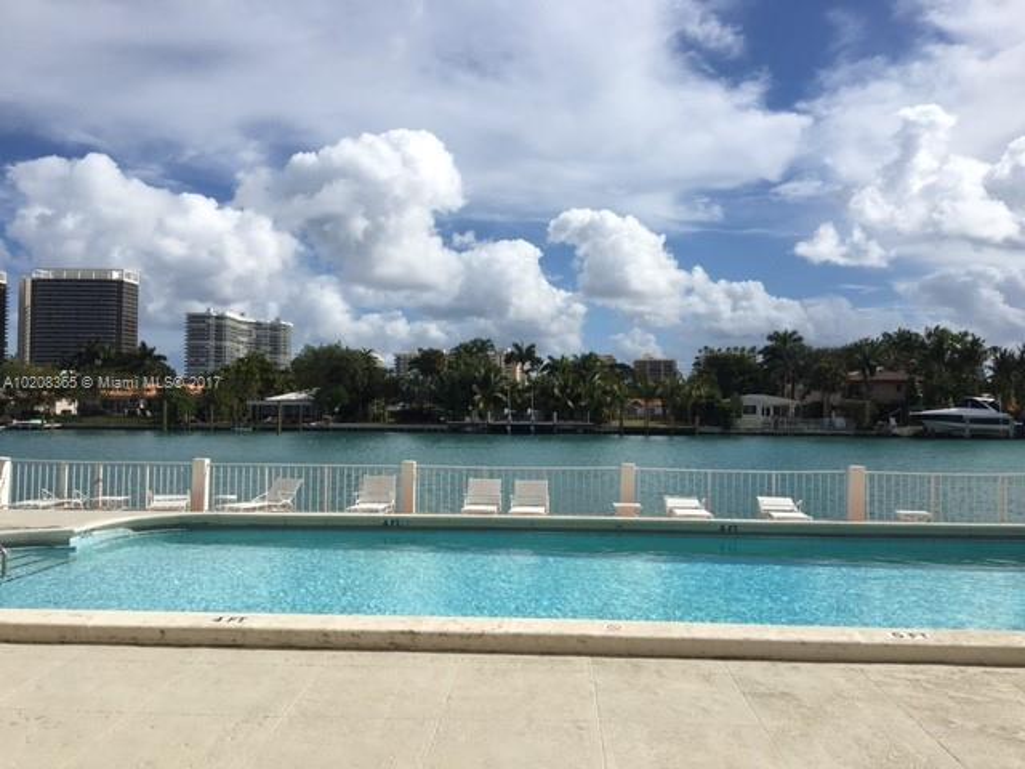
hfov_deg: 61.7
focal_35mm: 29
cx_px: 512
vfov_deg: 48.2
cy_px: 384
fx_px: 859
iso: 25
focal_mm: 4.15
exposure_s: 1/4274
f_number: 2.2
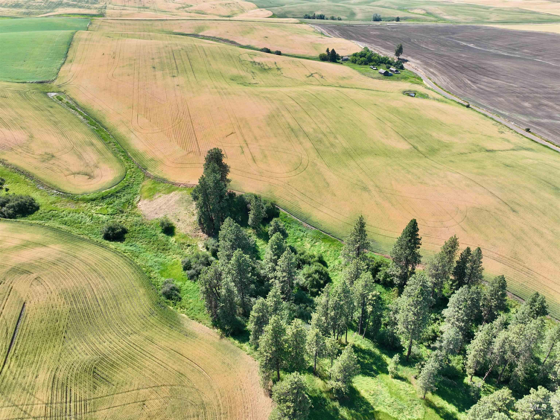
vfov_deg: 56.8
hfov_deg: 71.6
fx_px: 388
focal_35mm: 24
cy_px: 210
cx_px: 280
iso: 100
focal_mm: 12.29
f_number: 2.8
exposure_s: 1/640
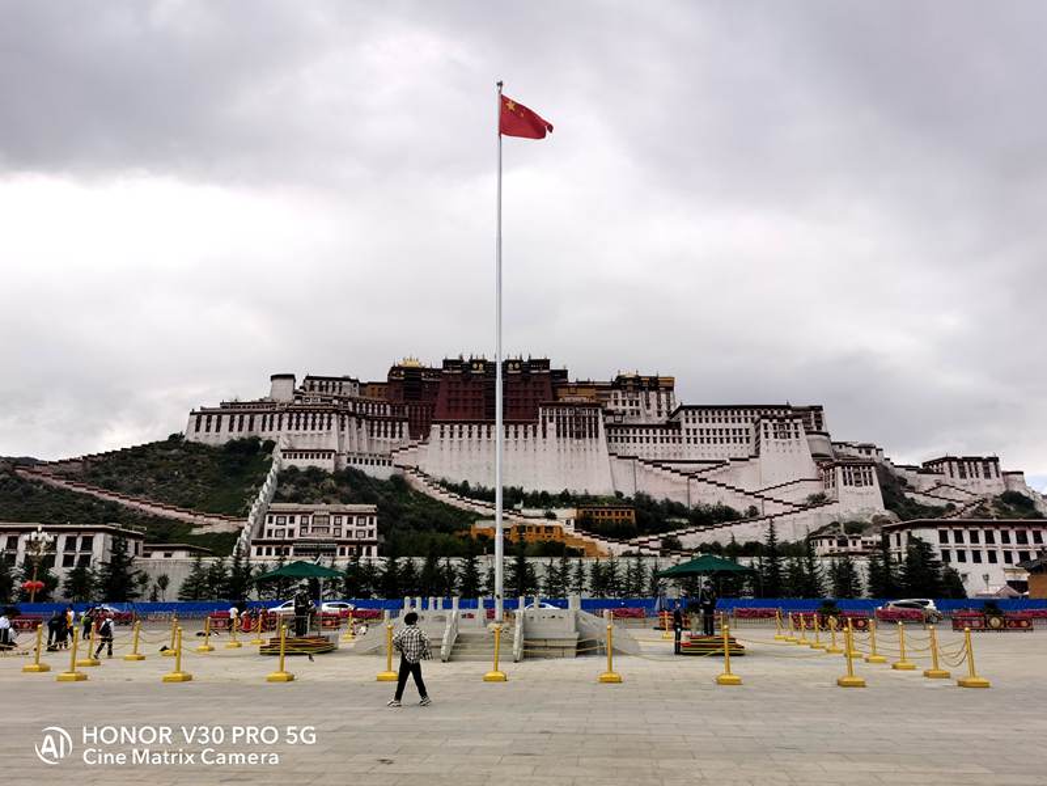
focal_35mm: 29
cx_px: 524
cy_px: 393
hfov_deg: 61.7
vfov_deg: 48.2
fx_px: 877
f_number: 1.6
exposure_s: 1/3953
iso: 50
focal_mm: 5.56
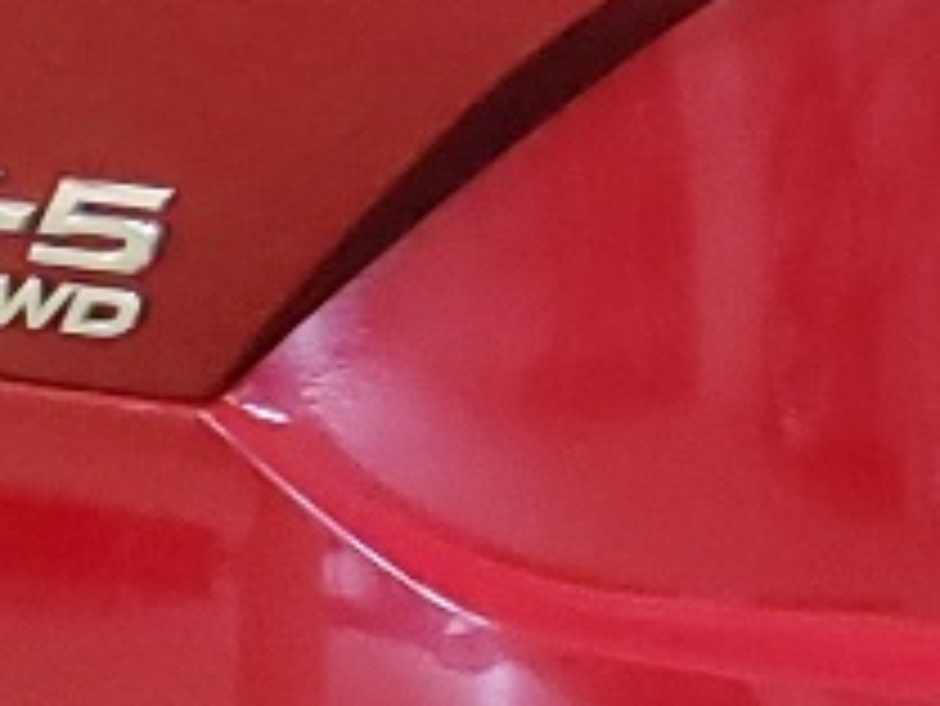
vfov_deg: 7.5
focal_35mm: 199
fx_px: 5407
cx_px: 2249
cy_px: 76
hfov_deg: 9.0
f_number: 1.5
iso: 336
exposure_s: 1/40
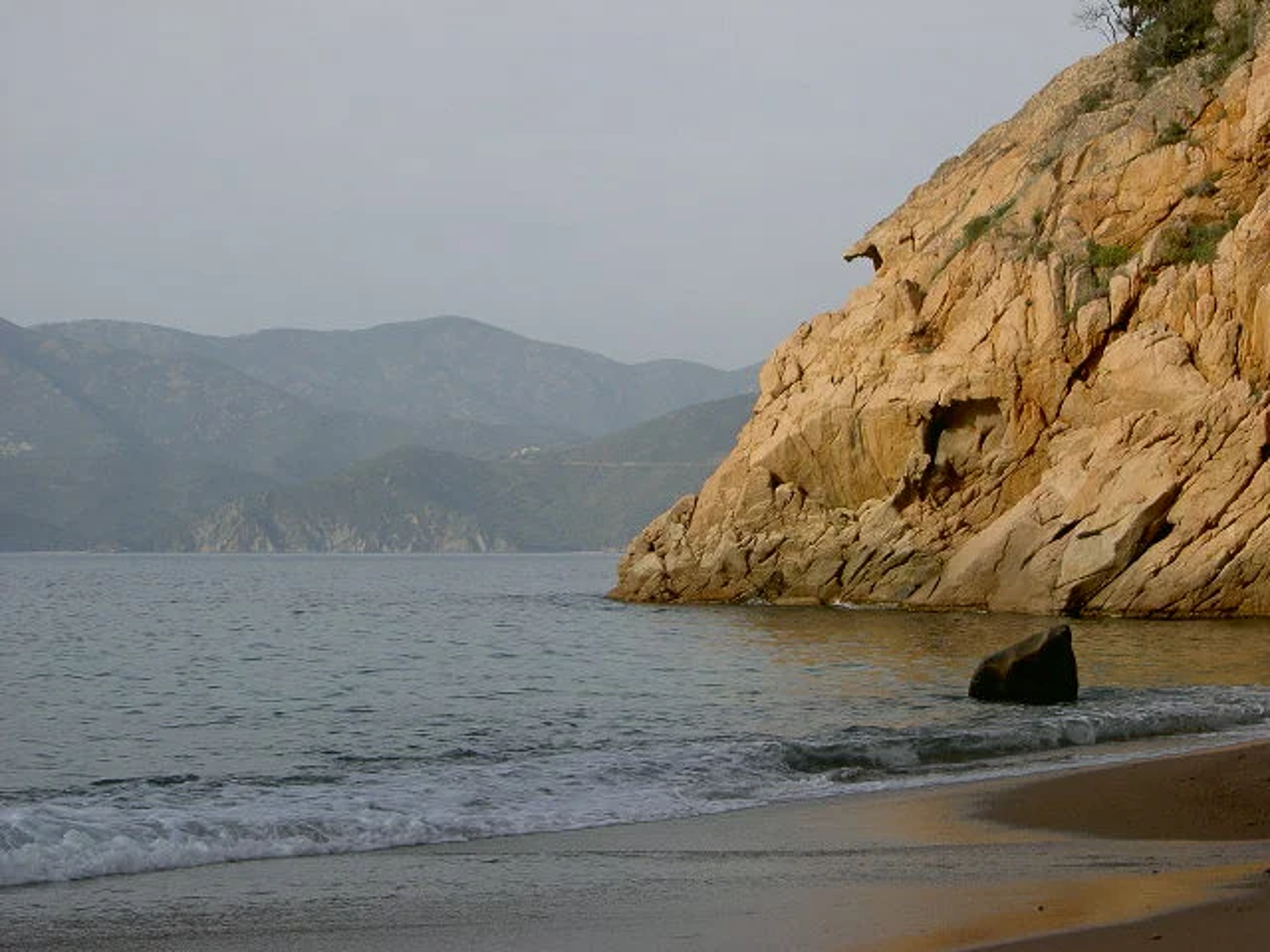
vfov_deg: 17.6
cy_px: 476
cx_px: 635
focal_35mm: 84
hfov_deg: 23.3
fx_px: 3082
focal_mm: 17.4
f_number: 6.8
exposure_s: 1/263
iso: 100
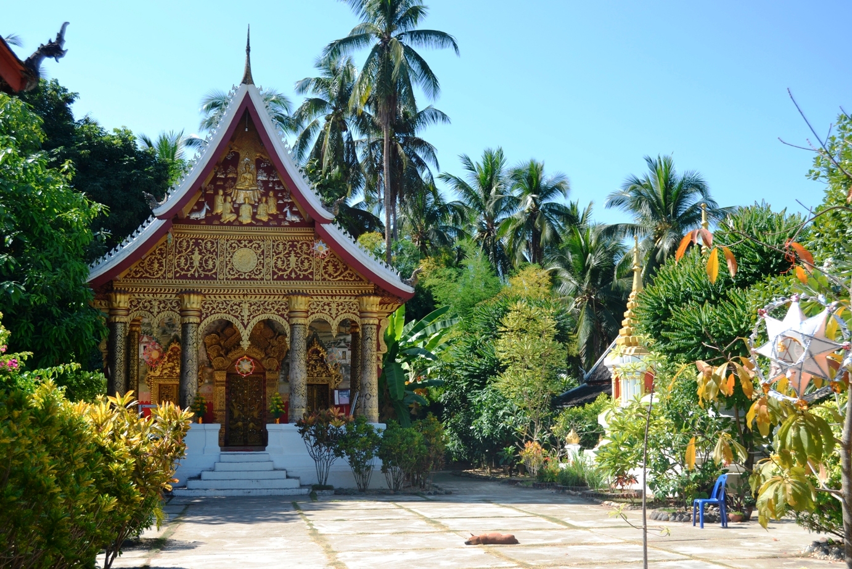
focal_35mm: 42
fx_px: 994
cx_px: 426
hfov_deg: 46.4
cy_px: 284
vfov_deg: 31.9
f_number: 6.3
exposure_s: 1/160
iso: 100
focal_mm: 28
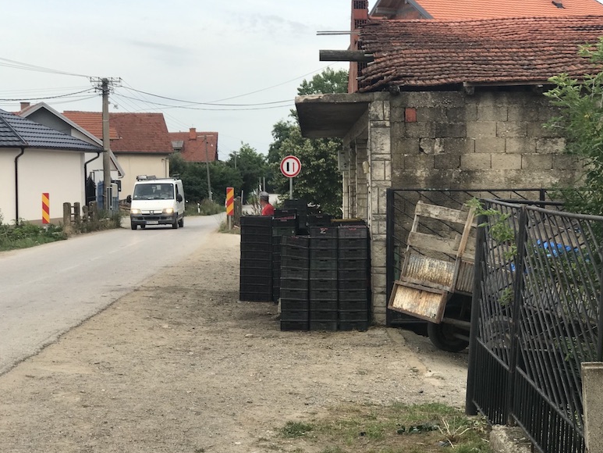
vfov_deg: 24.8
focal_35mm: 59
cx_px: 306
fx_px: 1028
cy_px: 233
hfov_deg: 32.7
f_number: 2.8
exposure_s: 1/163
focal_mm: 6.6
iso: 20
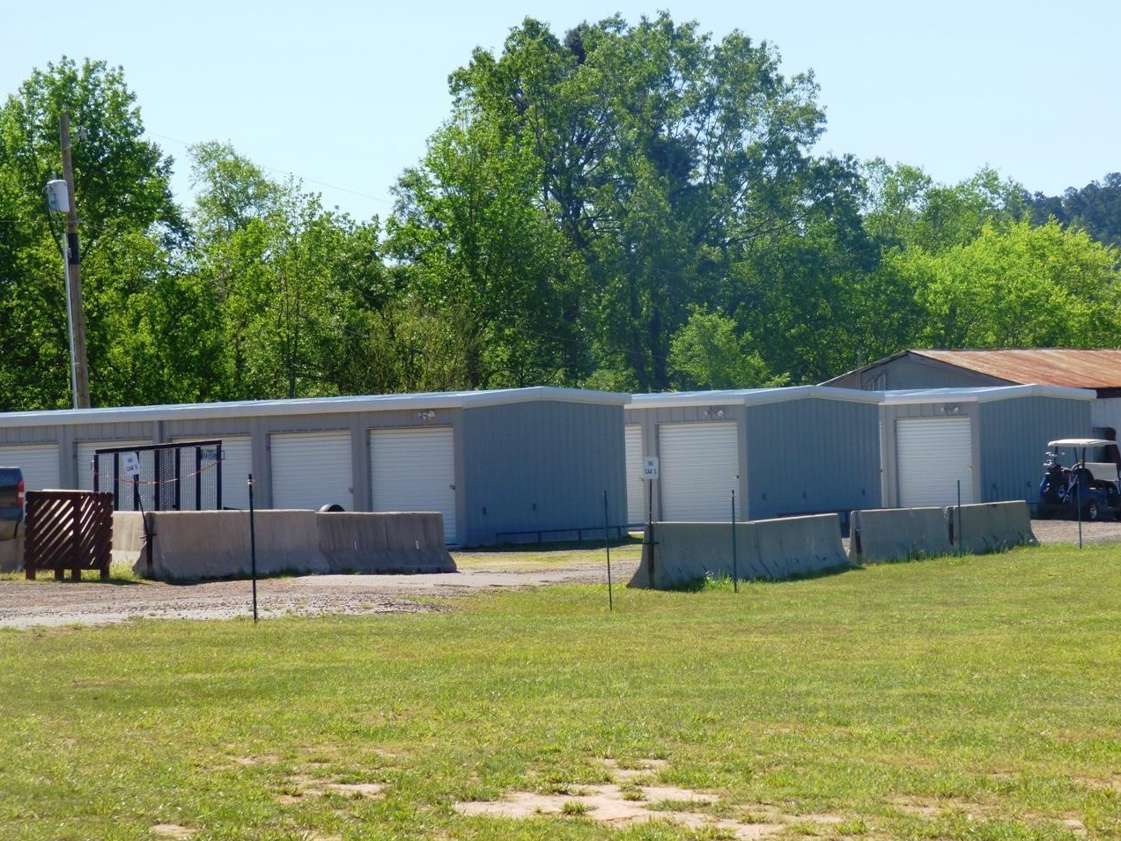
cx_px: 609
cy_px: 380
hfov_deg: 13.4
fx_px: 4761
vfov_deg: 10.1
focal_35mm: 147
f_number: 5.2
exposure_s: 1/400
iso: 100
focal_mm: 23.31
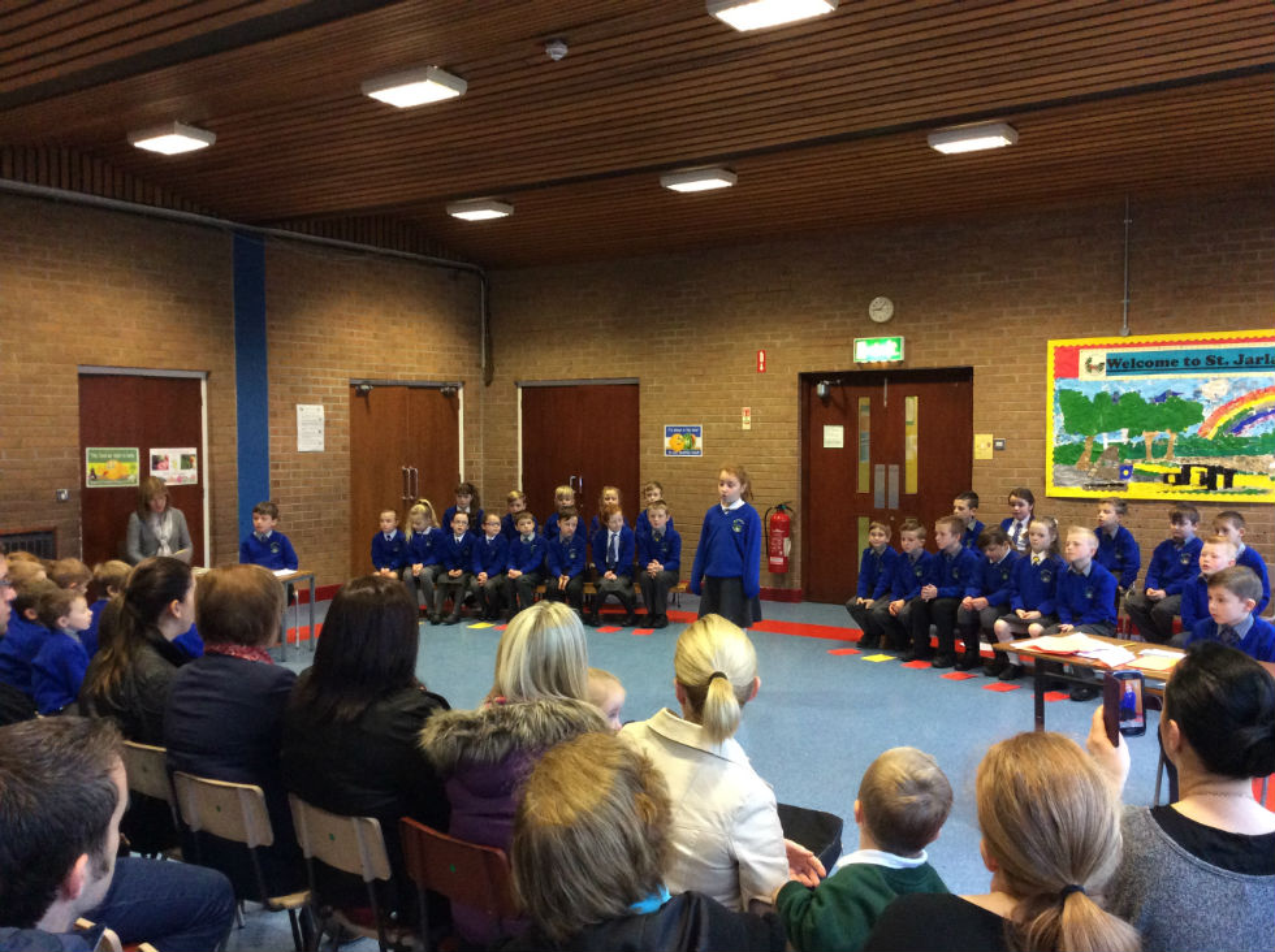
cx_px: 638
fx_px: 1177
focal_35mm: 32
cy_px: 476
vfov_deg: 44.1
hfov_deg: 56.9
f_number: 2.4
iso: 250
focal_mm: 3.3
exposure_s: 1/25
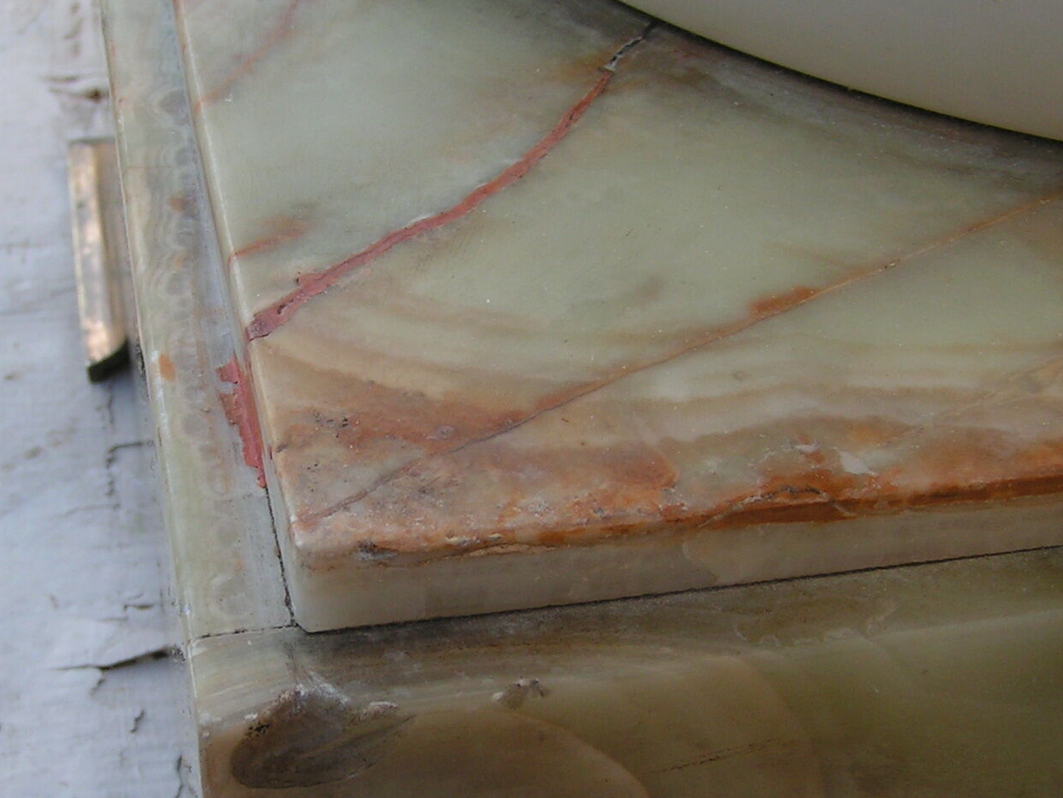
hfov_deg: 28.6
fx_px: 2058
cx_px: 302
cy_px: 521
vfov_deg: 21.9
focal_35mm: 67
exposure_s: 1/80
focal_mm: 6.3
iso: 50
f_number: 5.6
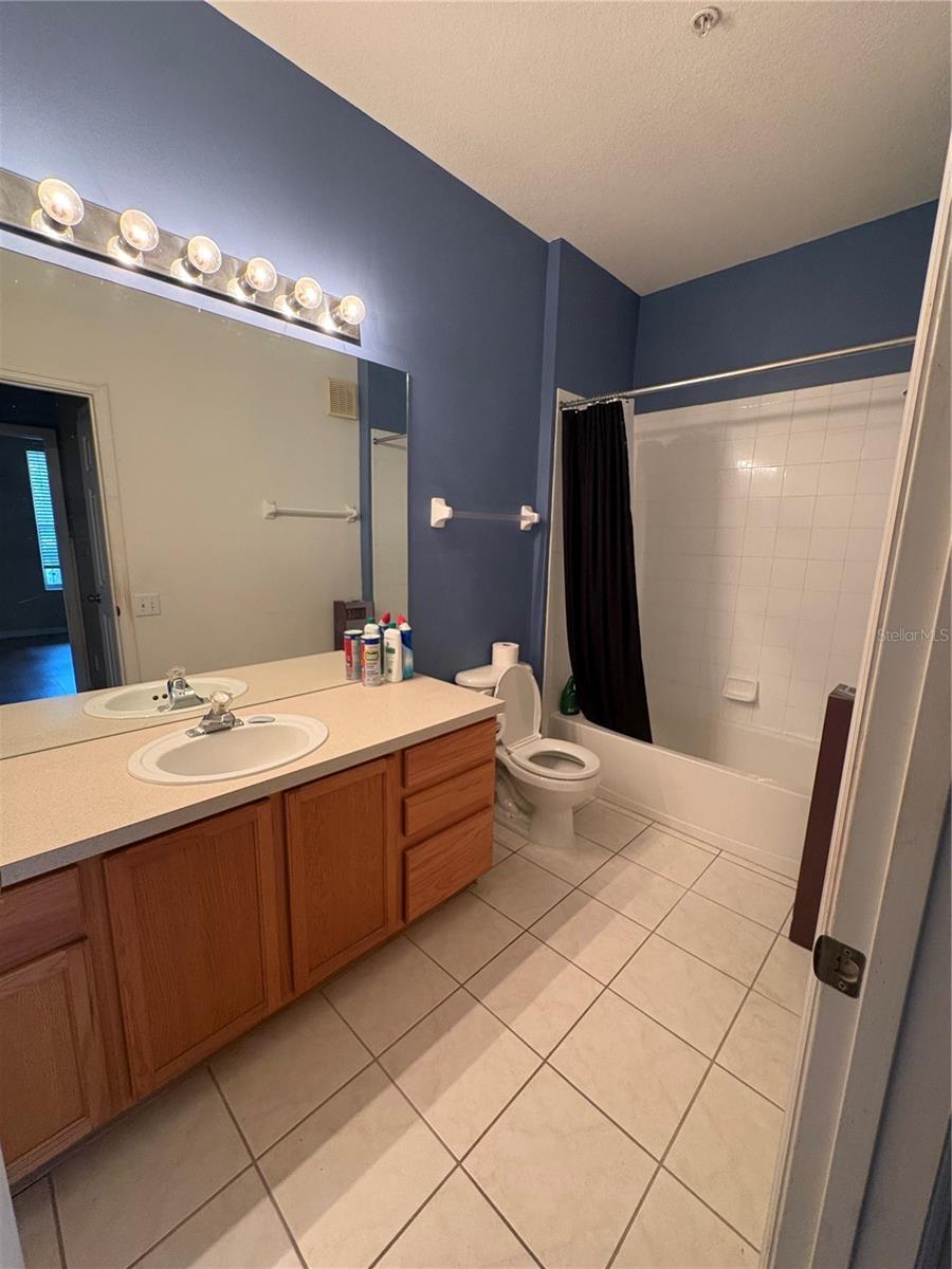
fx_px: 513
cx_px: 476
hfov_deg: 85.7
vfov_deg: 102.1
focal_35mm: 14
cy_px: 634
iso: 500
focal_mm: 2.22
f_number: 2.2
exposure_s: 1/60
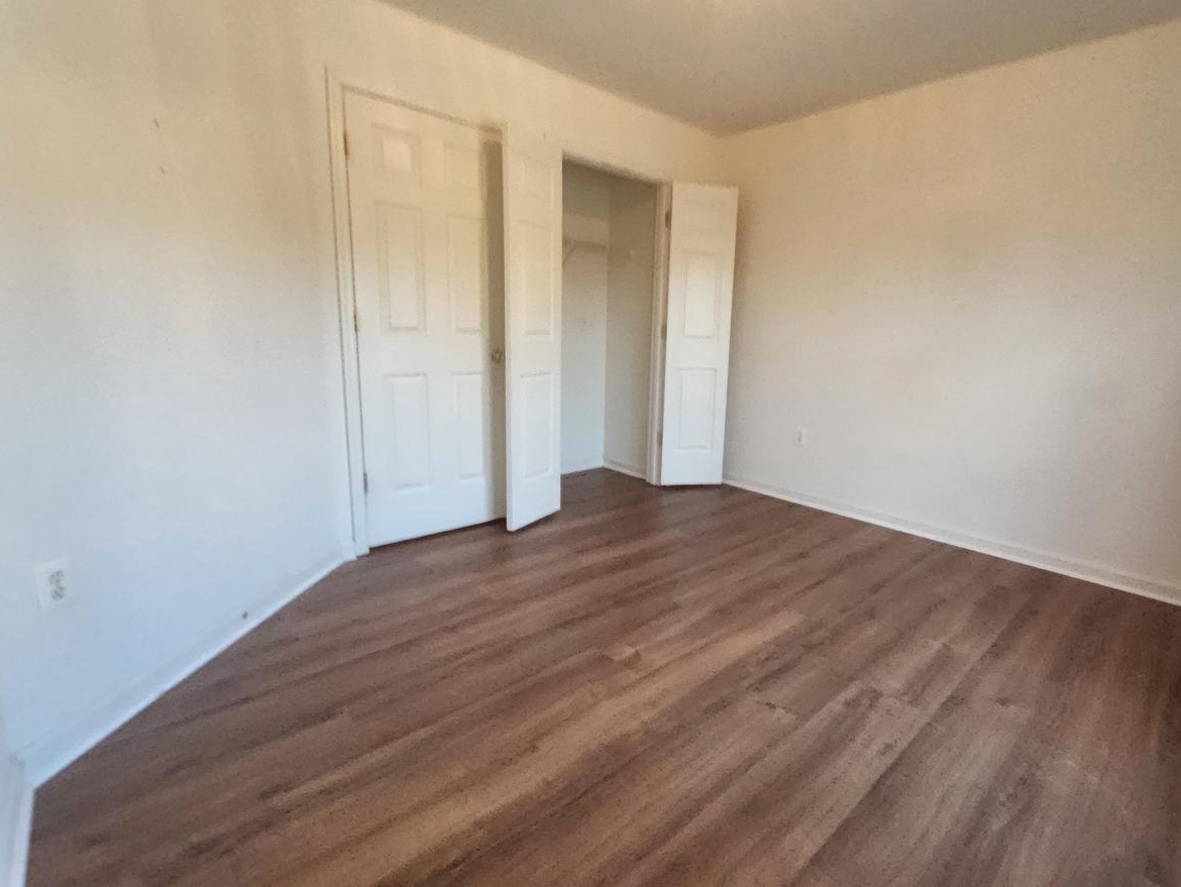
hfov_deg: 94.1
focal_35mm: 16
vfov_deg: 78.1
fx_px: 546
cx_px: 657
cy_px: 422
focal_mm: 1.13
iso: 160
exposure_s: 1/50
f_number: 2.2
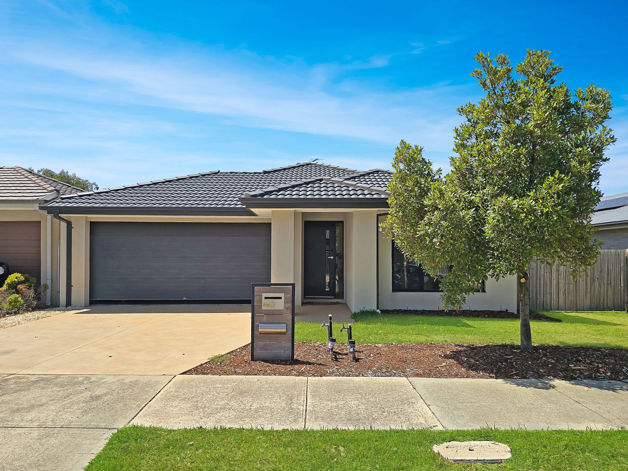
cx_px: 314
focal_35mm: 23
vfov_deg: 58.9
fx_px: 417
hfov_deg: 73.9
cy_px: 236
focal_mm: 6.3
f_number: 1.7
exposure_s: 1/792
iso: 12
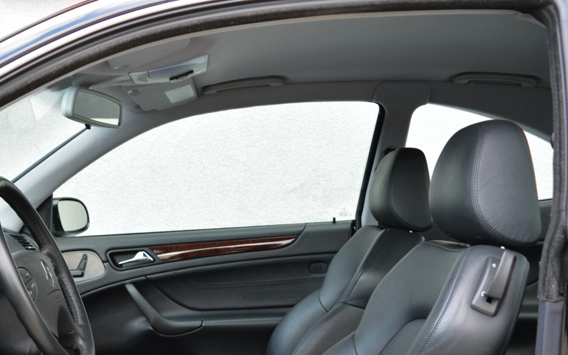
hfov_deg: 36.7
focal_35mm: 53
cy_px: 355
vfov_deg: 23.4
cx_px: 106
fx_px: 821
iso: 400
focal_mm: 18
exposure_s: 1/60
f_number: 4
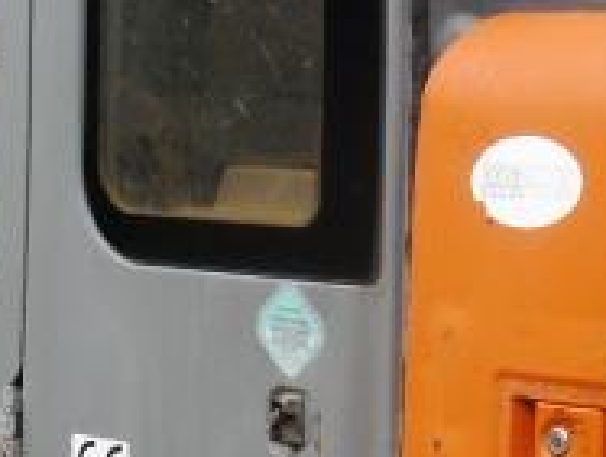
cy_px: 331
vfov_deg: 9.7
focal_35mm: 153
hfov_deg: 12.9
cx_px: 369
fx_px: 2684
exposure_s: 1/250
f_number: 5.6
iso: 160
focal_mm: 14
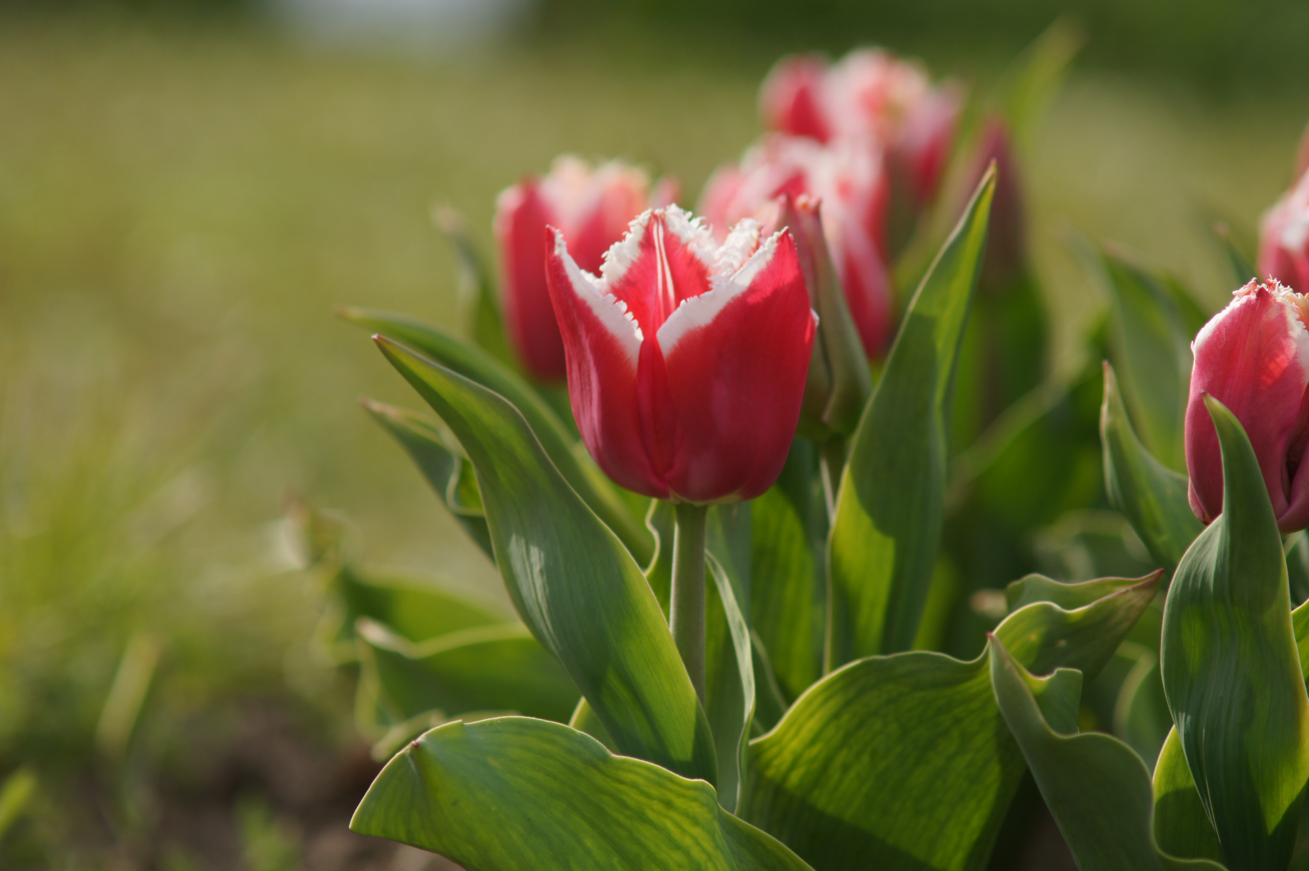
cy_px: 436
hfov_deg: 6.5
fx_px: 11447
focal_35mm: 315
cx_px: 654
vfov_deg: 4.4
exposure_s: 1/800
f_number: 5.6
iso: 200
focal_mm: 210
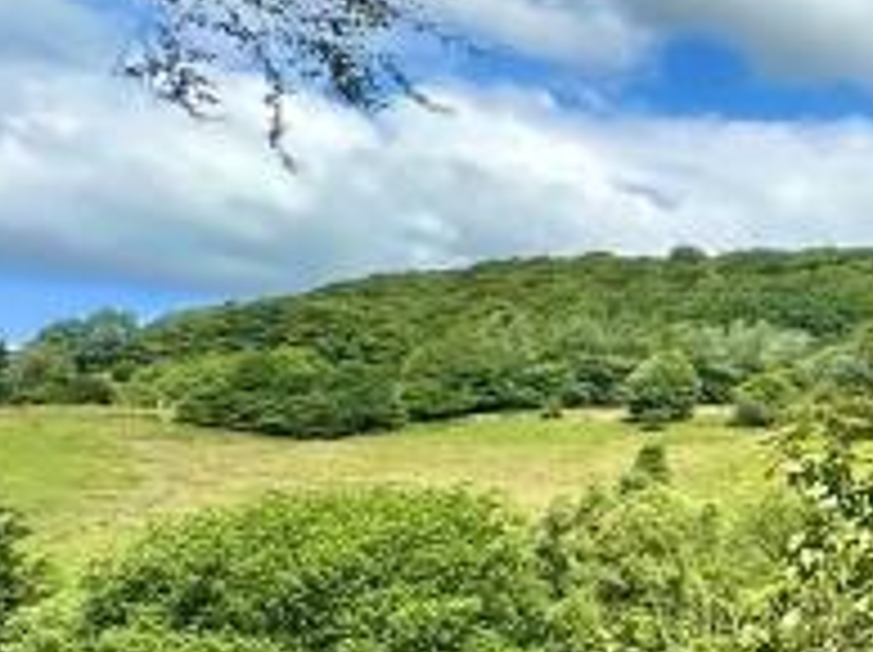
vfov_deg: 19.7
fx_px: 1864
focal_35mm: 74
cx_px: 2133
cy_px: 508
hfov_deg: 14.8
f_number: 2.2
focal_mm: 2.22
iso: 50
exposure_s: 1/940
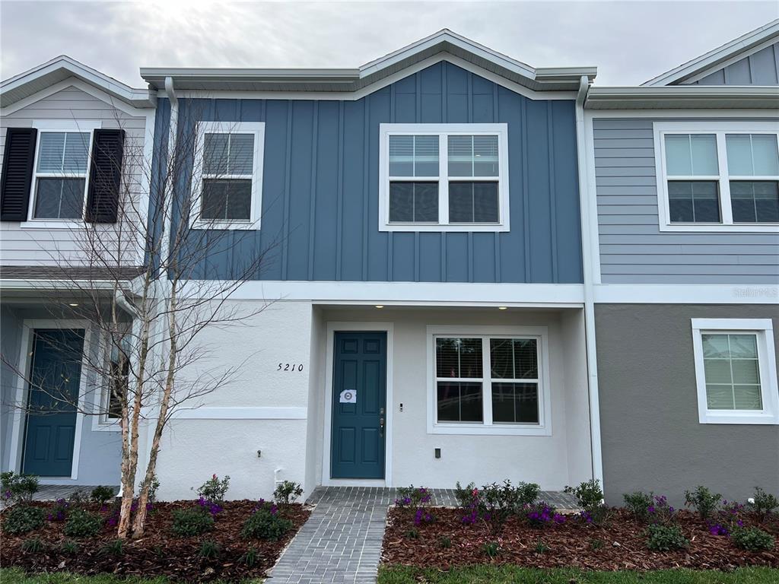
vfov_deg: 53.1
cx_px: 390
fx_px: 585
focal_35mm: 26
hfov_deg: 67.3
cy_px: 292
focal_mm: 5.7
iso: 50
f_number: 1.5
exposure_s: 1/2353
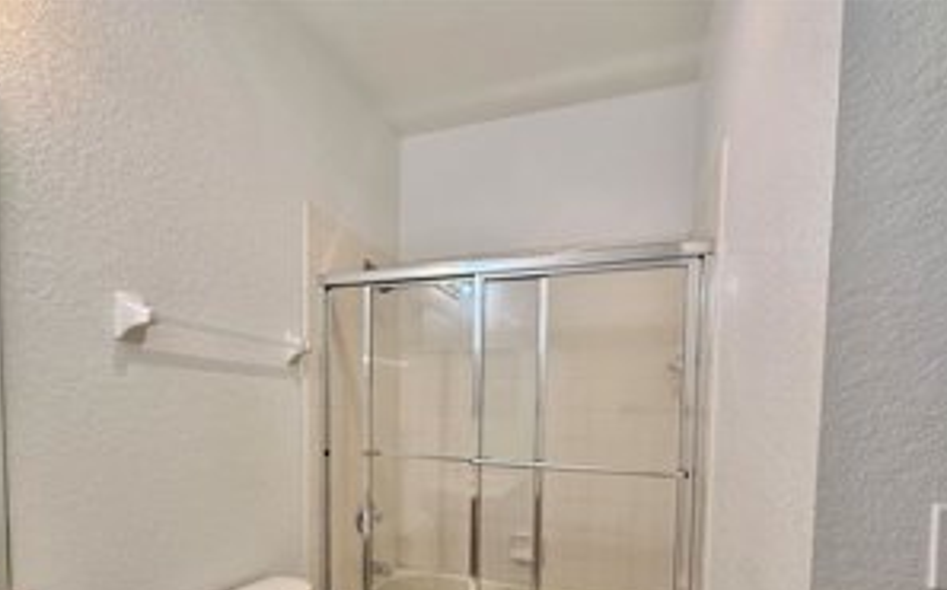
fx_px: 464
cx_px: 472
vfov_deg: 61.9
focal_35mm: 18
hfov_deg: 91.1
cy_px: 427
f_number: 2.2
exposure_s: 1/120
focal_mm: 2.22
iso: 160
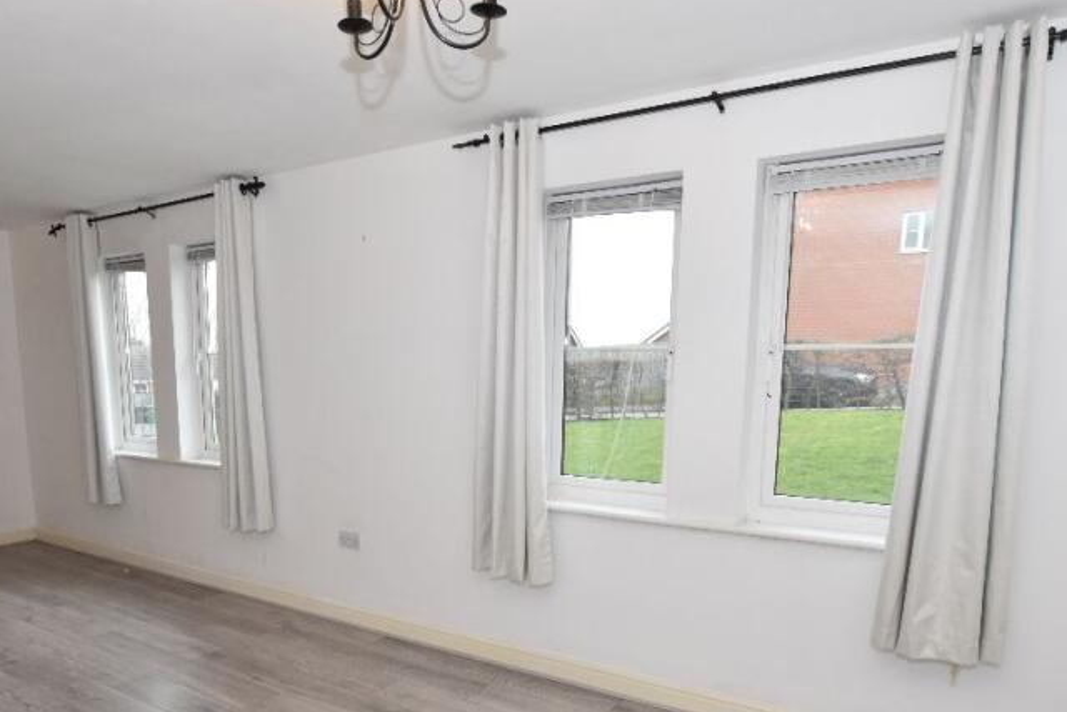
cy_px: 509
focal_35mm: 24
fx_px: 711
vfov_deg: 51.5
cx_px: 467
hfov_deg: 73.4
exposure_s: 1/160
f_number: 4.5
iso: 800
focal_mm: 10
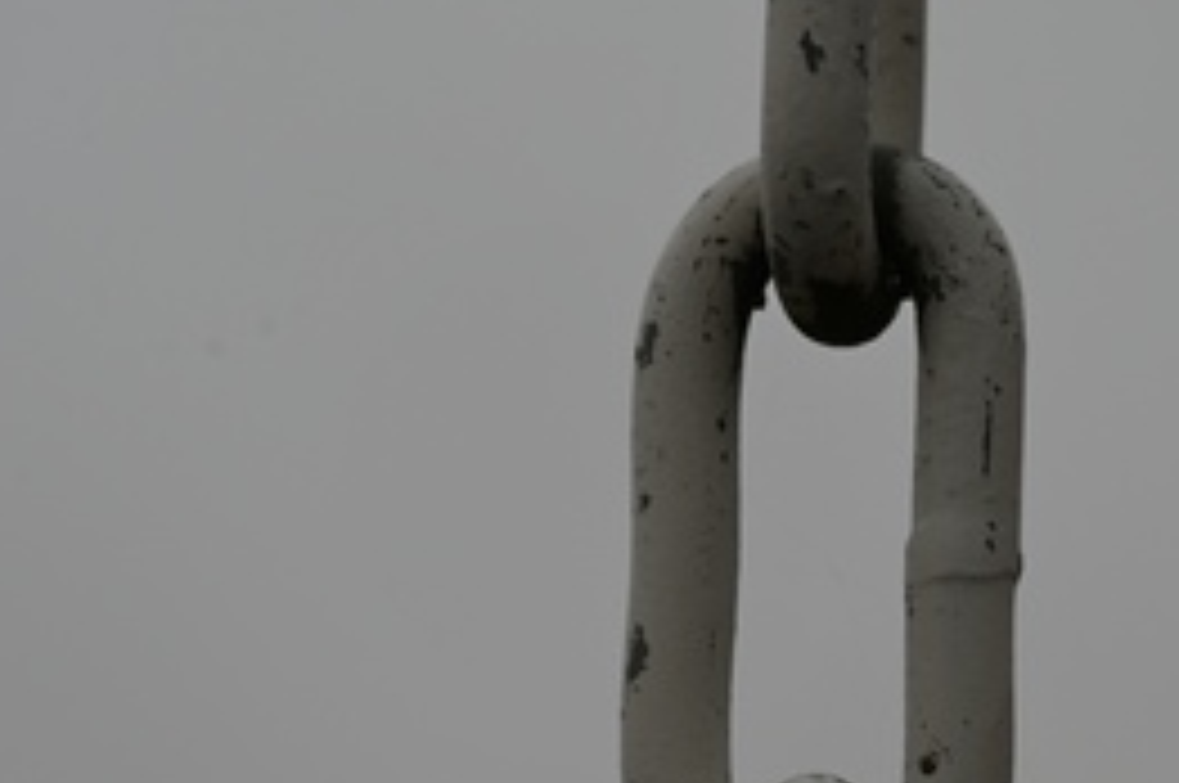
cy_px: 482
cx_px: 850
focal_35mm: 216
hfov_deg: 9.5
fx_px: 7065
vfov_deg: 6.3
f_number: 8
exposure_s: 1/500
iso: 100
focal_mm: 123
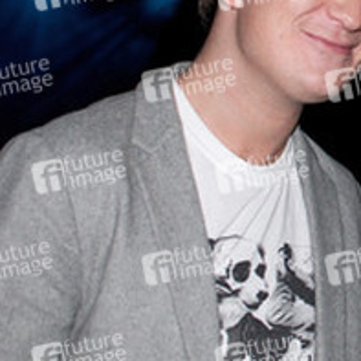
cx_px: 397
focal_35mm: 102
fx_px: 1203
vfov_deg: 17.0
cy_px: 126
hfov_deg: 16.5
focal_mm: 35
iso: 320
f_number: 2.8
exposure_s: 1/125
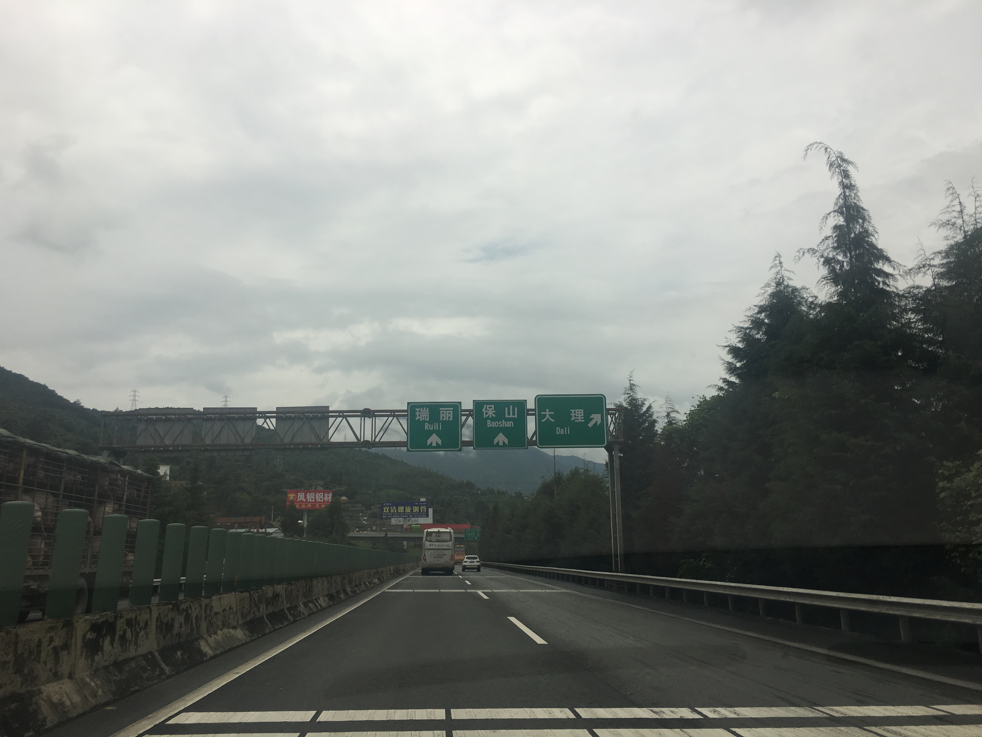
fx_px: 823
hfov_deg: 61.7
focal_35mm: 29
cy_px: 368
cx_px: 491
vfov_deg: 48.2
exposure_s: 1/1876
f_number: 2.2
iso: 25
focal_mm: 4.15
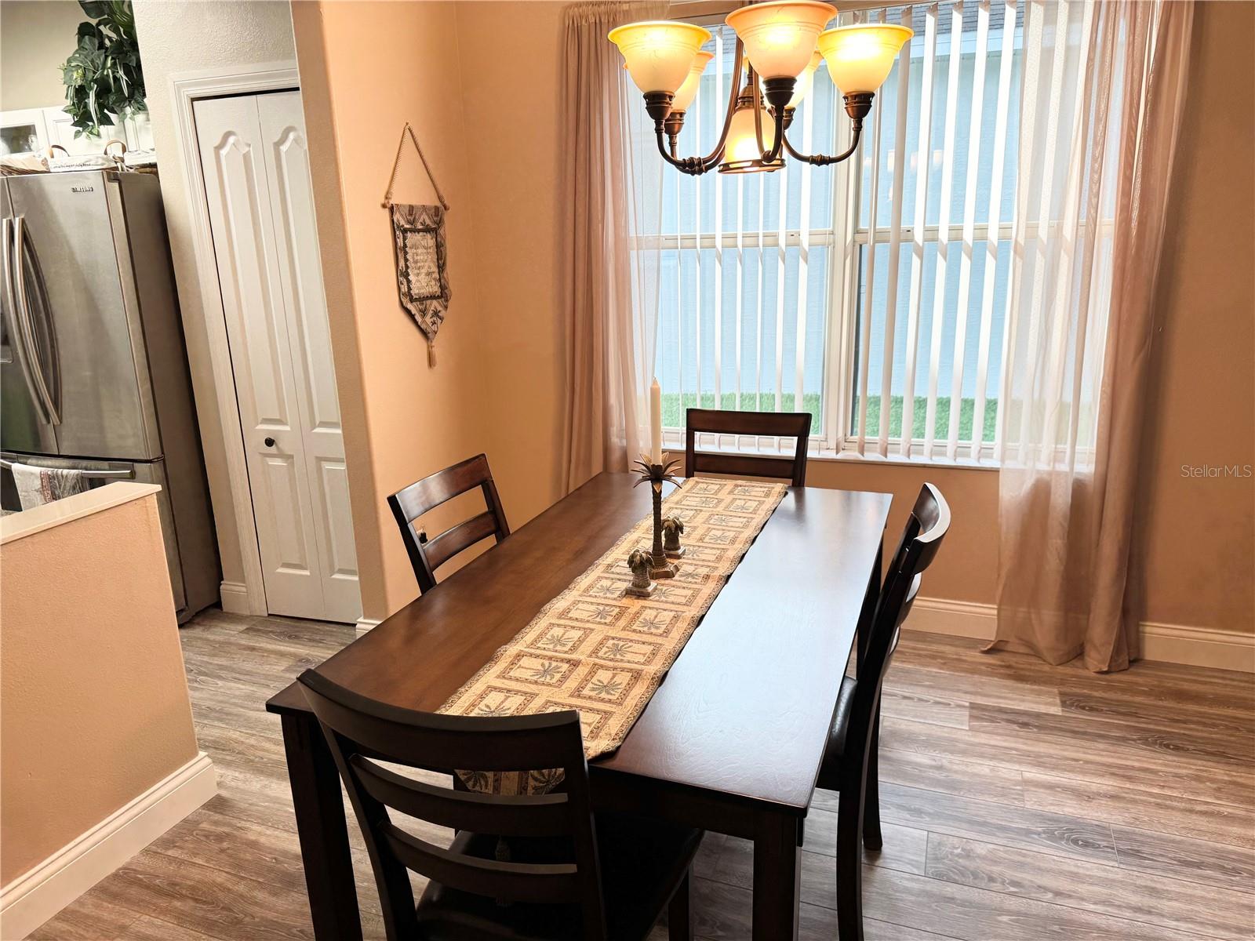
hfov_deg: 71.6
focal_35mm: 24
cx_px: 628
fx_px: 870
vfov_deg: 56.8
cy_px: 470
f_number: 1.78
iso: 64
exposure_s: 1/120
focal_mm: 6.76
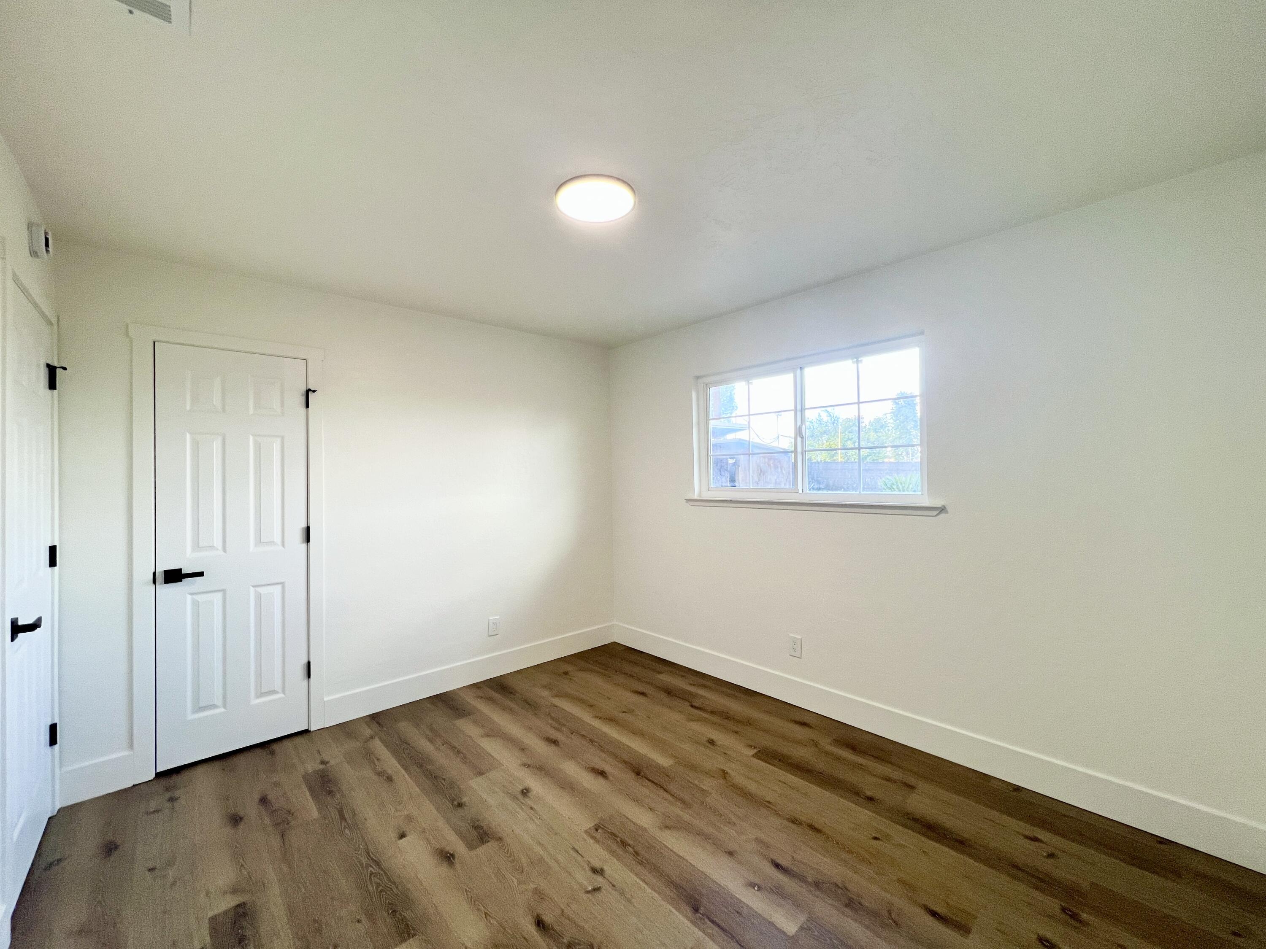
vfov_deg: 89.9
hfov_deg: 106.2
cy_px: 474
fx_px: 475
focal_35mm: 13
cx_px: 633
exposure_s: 1/120
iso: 80
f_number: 1.8
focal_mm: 1.57
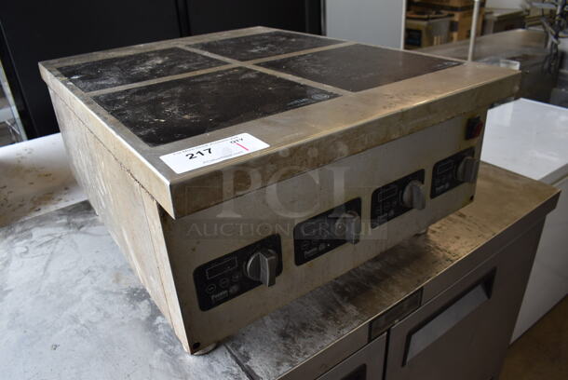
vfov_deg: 48.0
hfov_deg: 67.3
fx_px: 426
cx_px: 284
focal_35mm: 27
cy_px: 190
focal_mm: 18
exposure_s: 1/125
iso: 280
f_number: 5.6
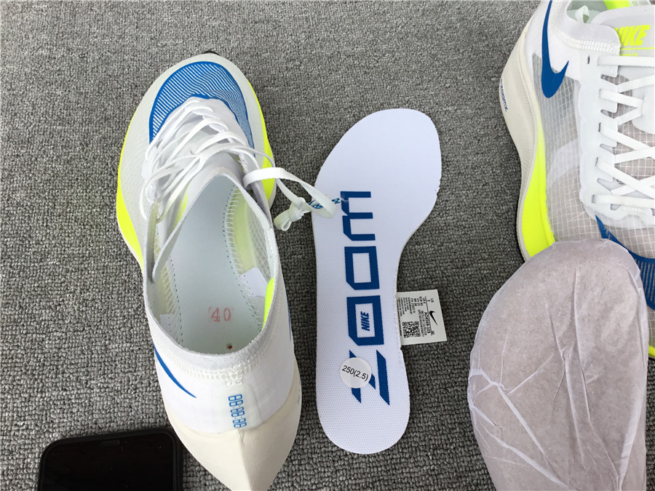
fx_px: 587
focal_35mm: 31
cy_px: 246
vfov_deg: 45.4
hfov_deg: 58.4
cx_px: 328
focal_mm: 3.3
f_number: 2.4
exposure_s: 1/119
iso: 25
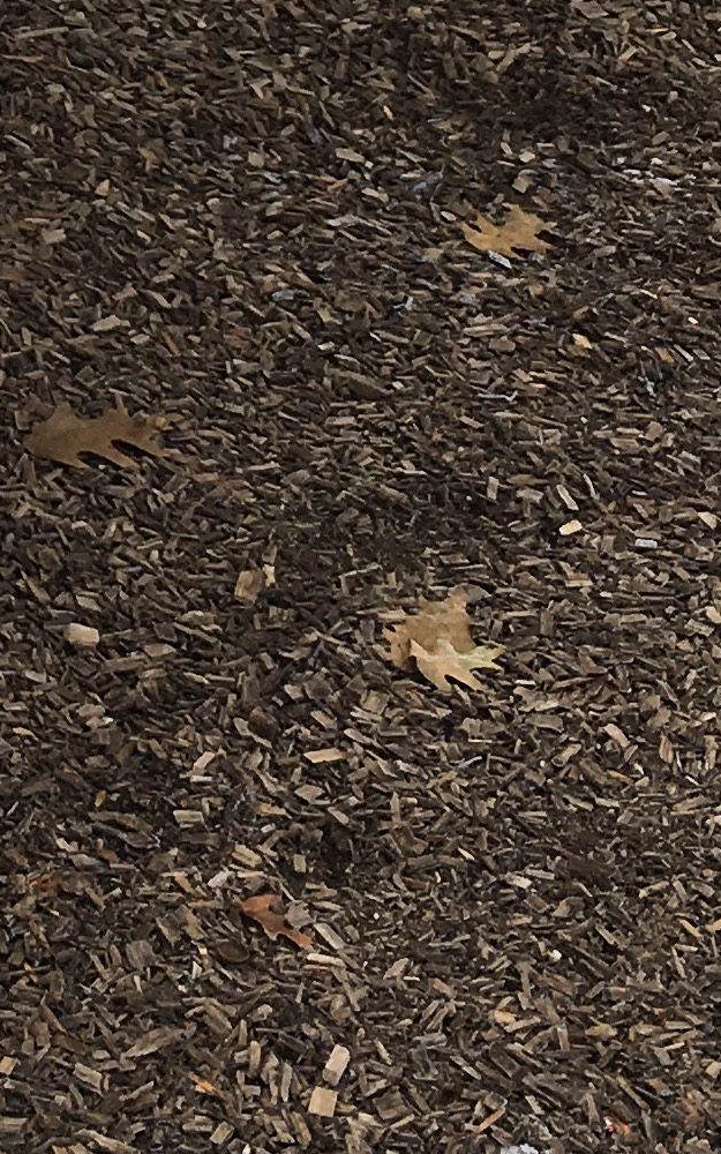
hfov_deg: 10.1
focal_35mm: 124
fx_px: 3898
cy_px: -342
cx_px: -444
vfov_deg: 16.0
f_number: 2.2
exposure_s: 1/288
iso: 25
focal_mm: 4.15
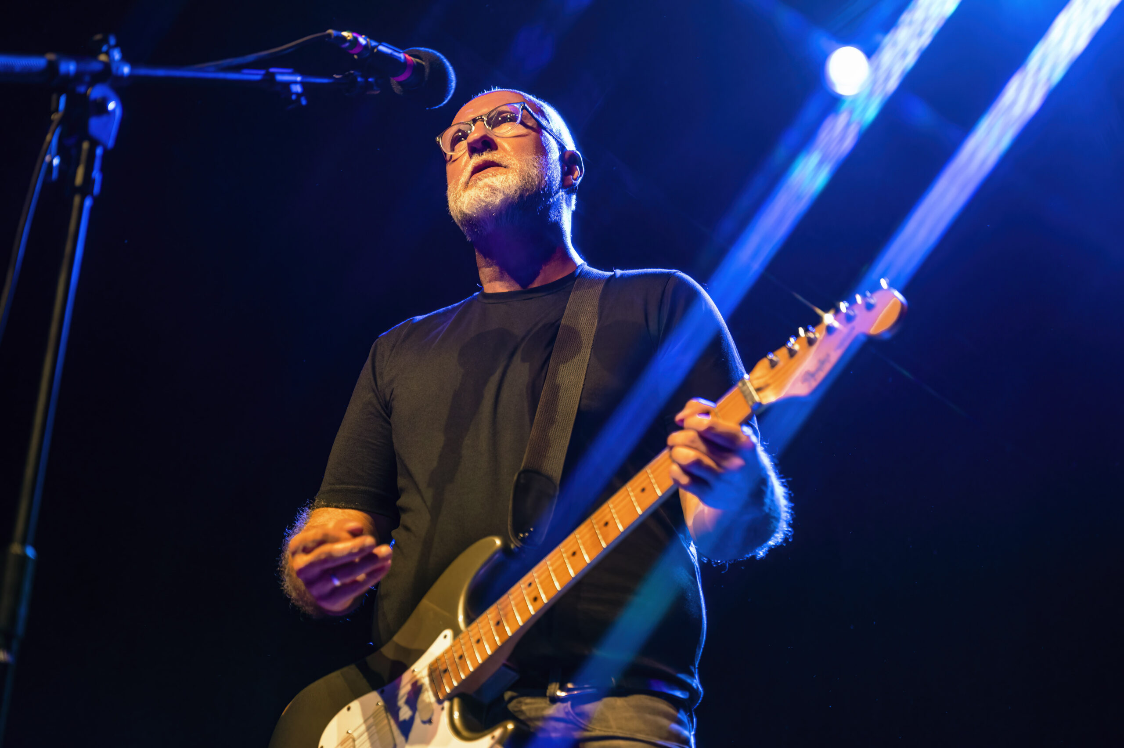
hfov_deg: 31.4
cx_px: 562
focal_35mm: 64
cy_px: 374
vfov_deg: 21.2
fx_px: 1997
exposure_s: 1/200
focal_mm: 64
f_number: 2.8
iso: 2500
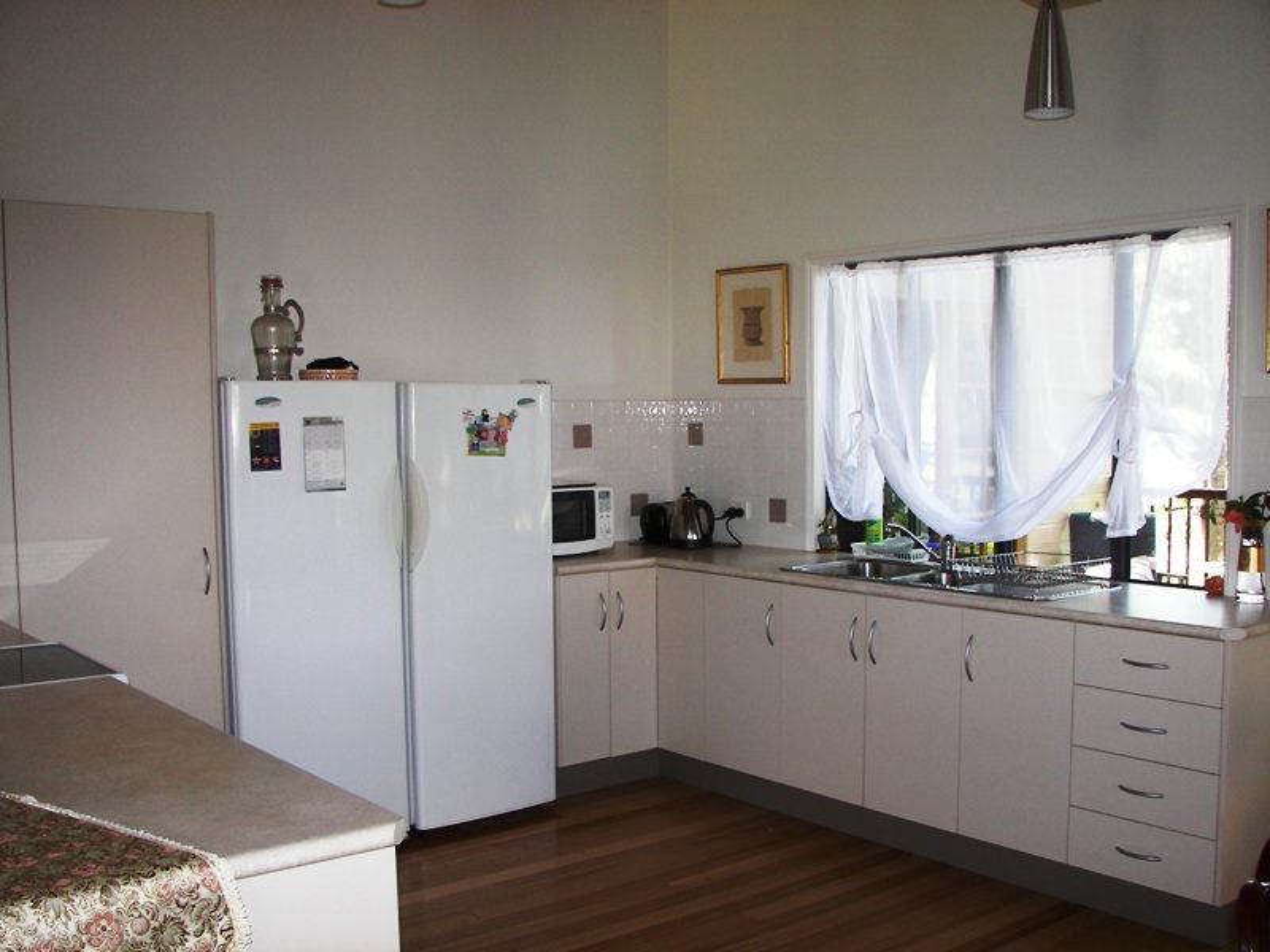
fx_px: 1321
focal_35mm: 36
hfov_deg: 51.4
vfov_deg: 39.7
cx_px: 635
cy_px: 476
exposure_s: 1/30
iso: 100
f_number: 2.8
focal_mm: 6
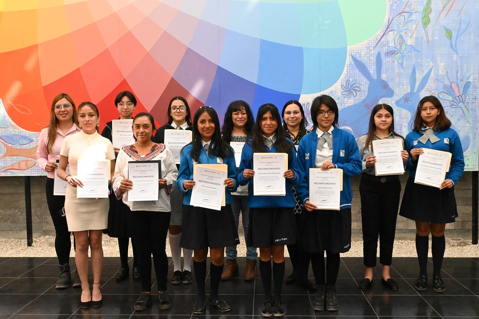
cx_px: 240
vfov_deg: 39.1
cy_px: 160
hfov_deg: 56.1
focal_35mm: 34
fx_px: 449
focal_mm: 22.5
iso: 8000
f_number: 10
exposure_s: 1/250
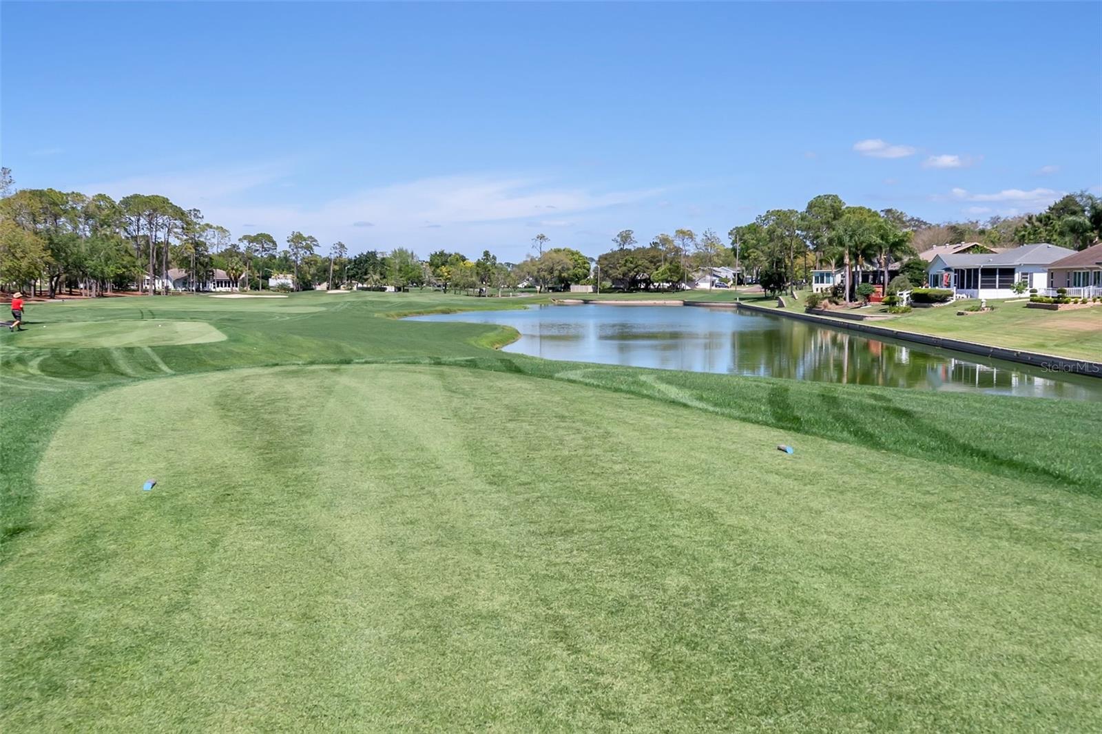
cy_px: 367
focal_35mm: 31
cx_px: 551
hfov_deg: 60.3
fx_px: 949
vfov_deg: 42.3
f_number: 8
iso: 320
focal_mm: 21
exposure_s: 1/1000
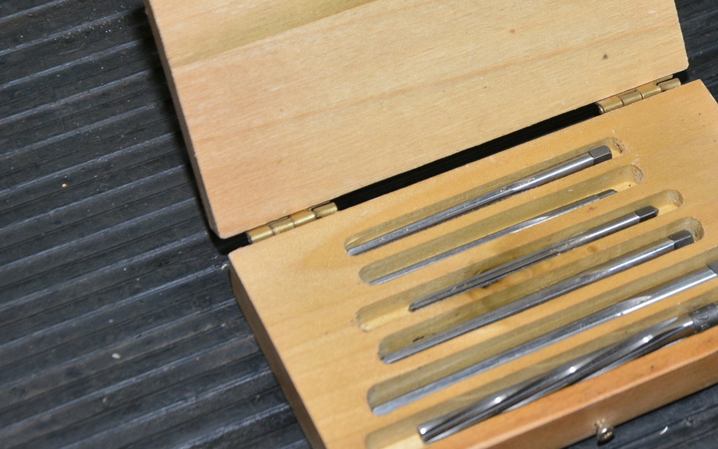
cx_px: 587
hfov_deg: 15.9
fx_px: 2544
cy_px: 94
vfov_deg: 10.1
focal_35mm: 130
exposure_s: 1/60
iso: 800
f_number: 7.1
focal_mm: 45
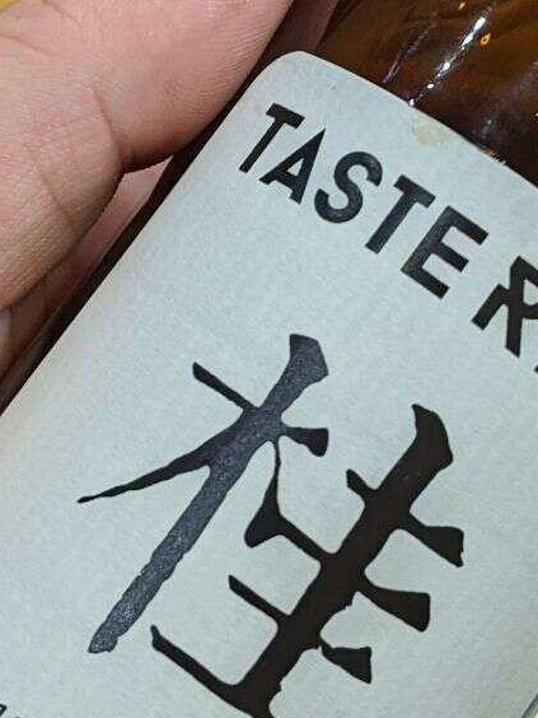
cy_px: 265
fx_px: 2031
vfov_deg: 20.0
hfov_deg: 15.1
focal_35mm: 98
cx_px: 357
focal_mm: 4.44
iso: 109
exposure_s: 1/30
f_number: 1.8
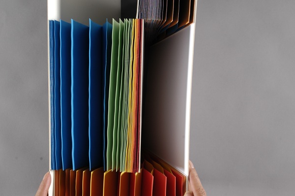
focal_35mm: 47
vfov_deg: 28.6
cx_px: 141
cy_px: 102
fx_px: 385
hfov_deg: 41.9
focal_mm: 28
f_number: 10
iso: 200
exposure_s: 1/125
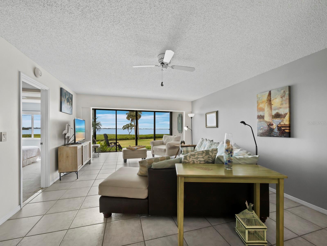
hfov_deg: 102.0
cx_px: 164
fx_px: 132
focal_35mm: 14
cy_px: 123
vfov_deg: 85.7
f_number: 11
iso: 400
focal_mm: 7
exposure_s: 1/13
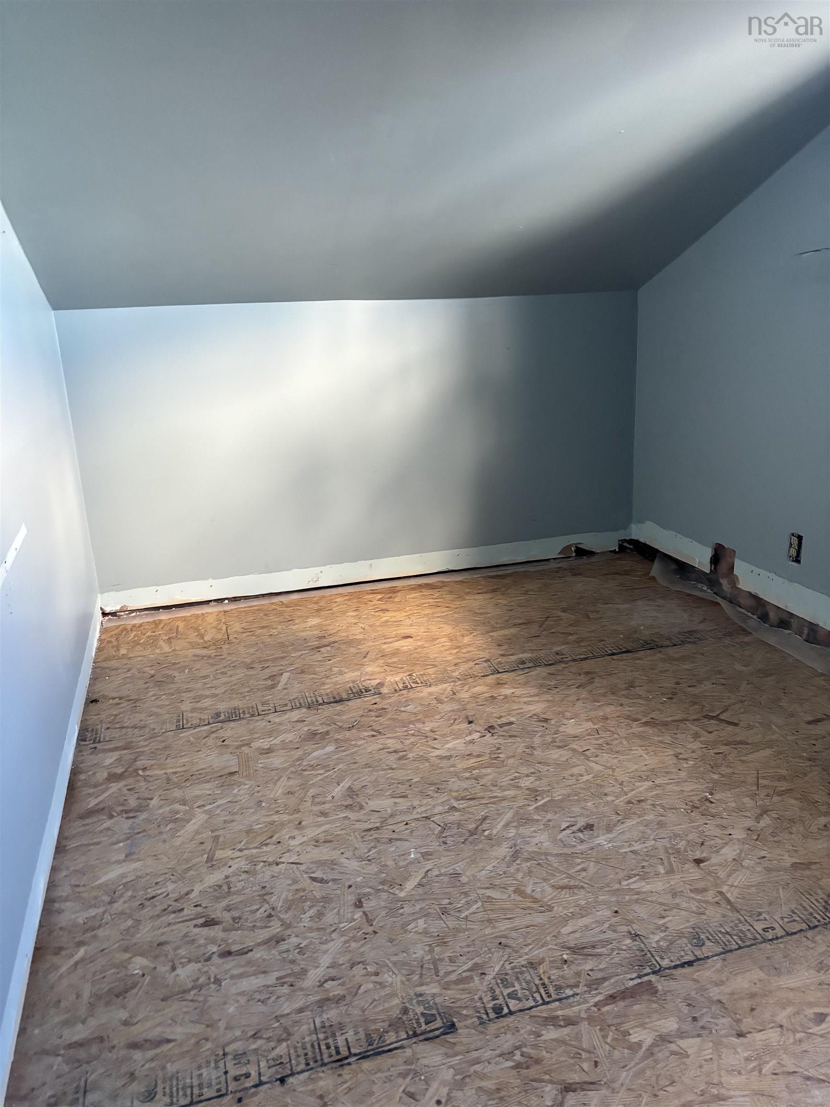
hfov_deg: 53.1
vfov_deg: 67.3
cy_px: 554
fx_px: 831
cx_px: 415
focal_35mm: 26
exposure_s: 1/60
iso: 400
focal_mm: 5.96
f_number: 1.6
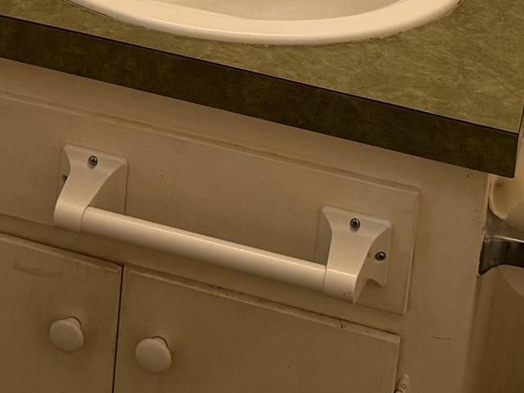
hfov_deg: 16.8
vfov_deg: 11.5
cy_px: -388
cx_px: 77
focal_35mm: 116
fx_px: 1756
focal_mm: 6.76
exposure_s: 1/120
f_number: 1.78
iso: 160
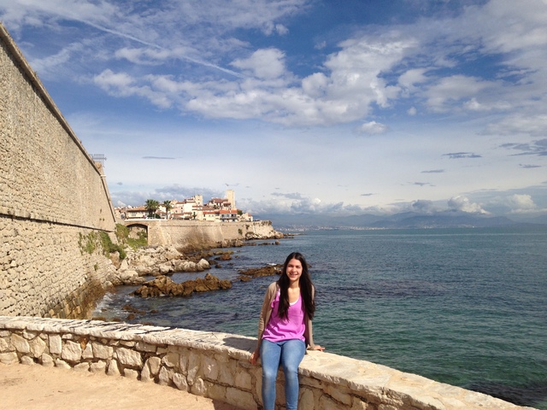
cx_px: 274
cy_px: 205
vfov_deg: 42.9
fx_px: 521
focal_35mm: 33
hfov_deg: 55.4
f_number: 2.4
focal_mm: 4.13
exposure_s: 1/3195
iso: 50
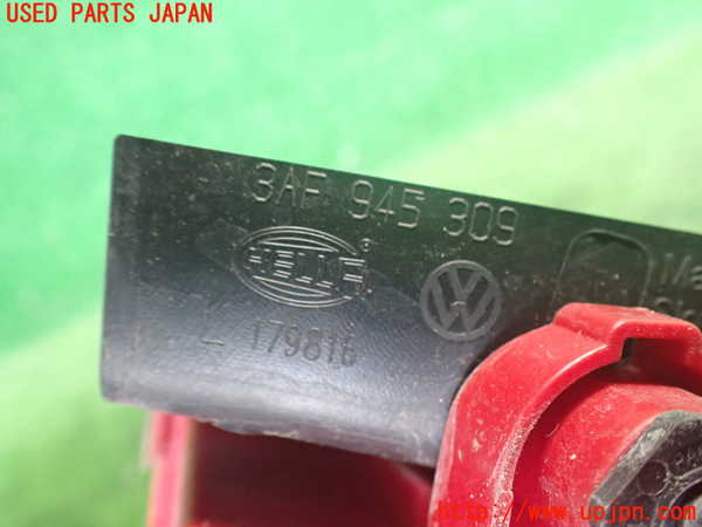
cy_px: 264
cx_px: 351
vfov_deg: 46.8
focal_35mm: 30
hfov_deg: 60.0
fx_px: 608
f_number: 2.3
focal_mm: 5.4
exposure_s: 1/30
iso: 800
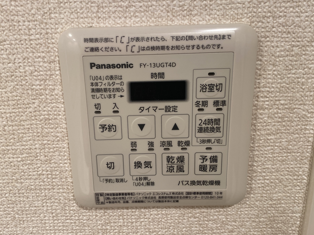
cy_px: 112
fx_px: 317
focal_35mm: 35
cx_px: 151
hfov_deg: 52.6
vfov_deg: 40.7
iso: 50
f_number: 1.8
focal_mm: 4.25
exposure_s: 1/100
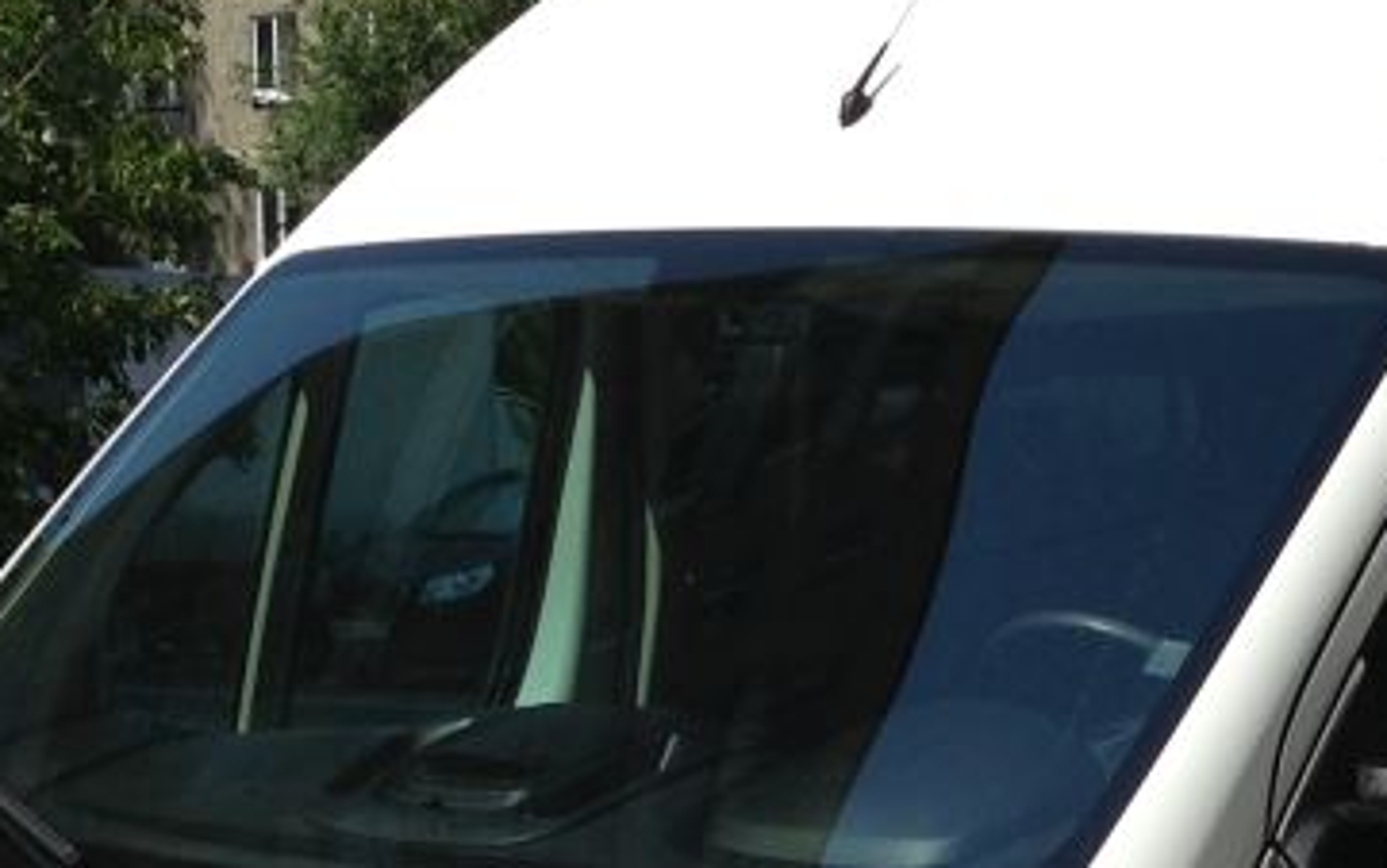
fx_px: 4689
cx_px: 1133
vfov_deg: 10.4
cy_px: 1052
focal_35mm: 124
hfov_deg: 16.7
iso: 50
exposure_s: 1/1869
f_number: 2.4
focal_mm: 4.13
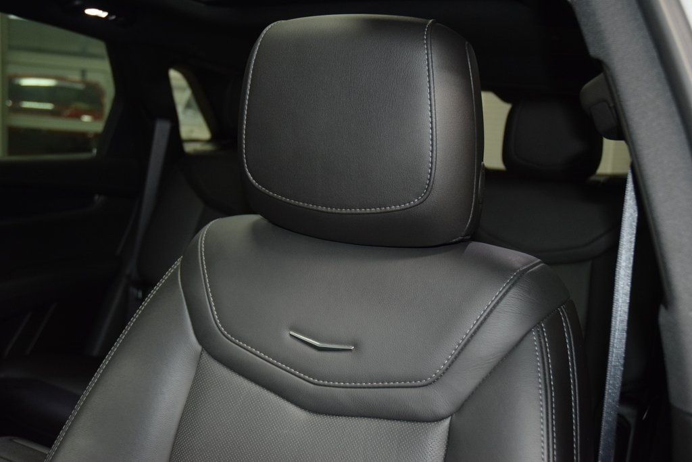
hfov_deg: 53.1
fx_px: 692
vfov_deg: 36.9
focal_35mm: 36
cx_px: 346
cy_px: 231
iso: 1800
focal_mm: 24
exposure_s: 1/40
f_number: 3.8
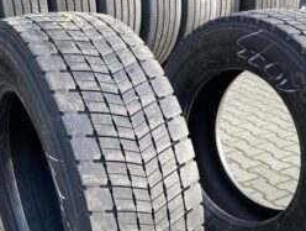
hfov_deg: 41.6
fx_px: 399
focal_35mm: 45
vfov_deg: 31.3
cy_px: 192
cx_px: 109
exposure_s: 1/184
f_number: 1.8
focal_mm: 4.25
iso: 32
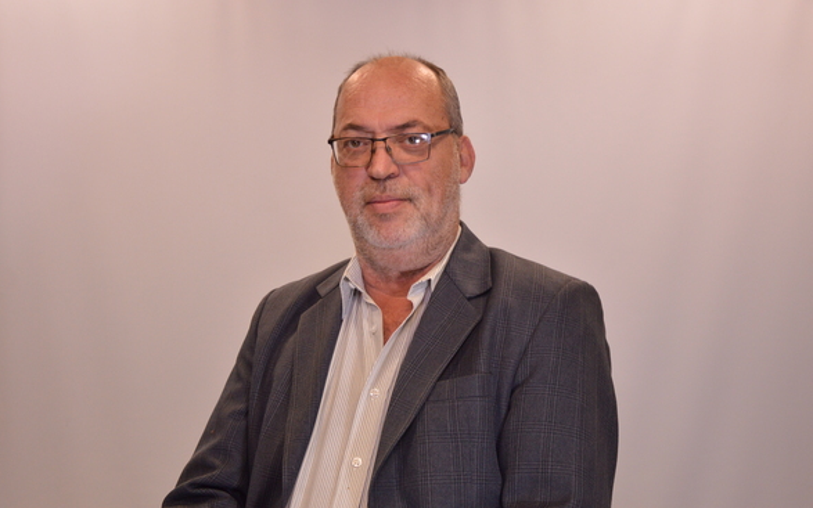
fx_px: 1108
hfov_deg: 40.3
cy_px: 275
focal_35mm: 50
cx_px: 403
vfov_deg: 25.8
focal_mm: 32
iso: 900
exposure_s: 1/125
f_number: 4.2
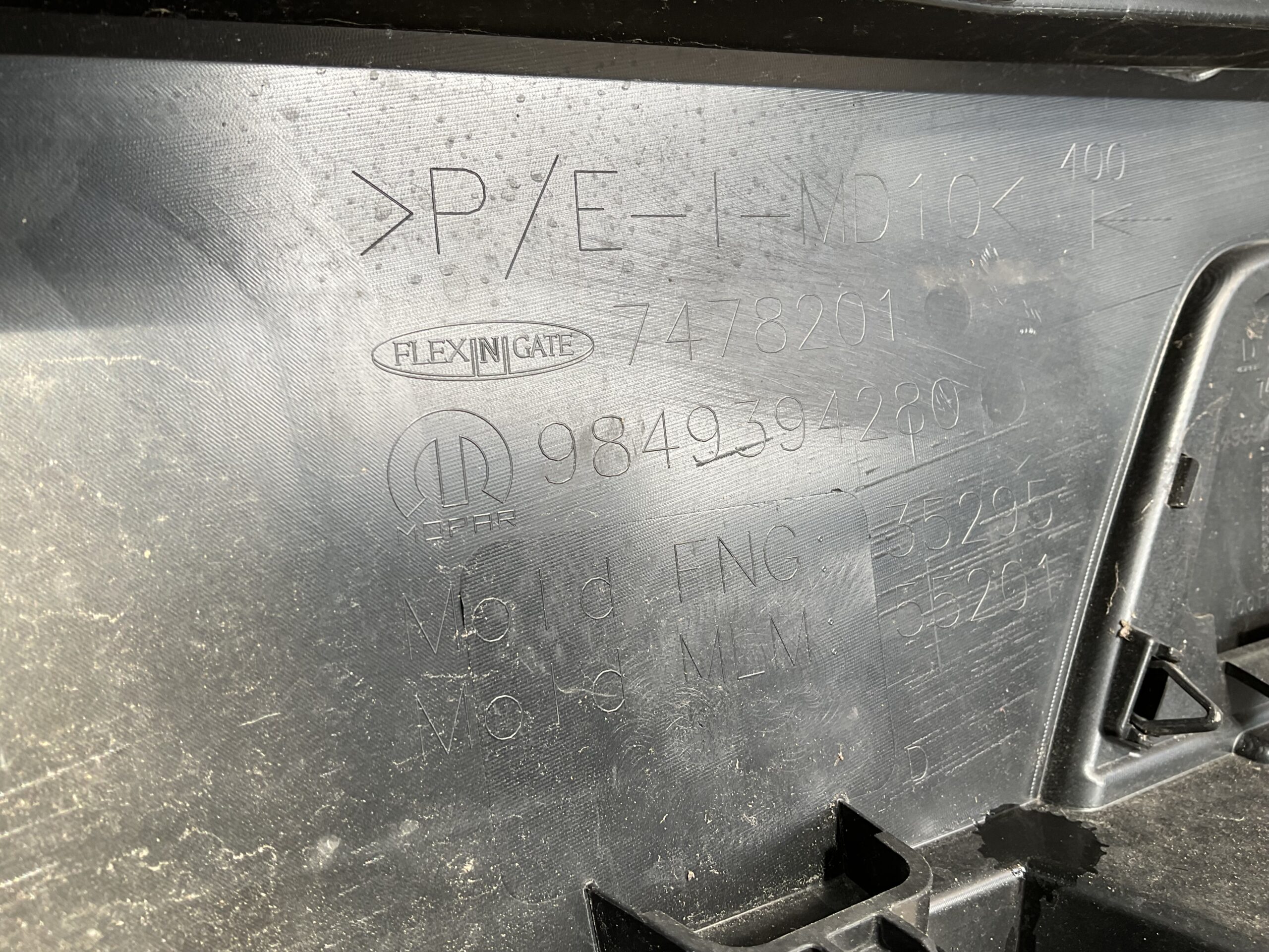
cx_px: 634
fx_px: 1063
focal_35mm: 29
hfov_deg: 61.7
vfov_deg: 48.2
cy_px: 476
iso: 16
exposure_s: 1/109
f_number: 1.8
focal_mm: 3
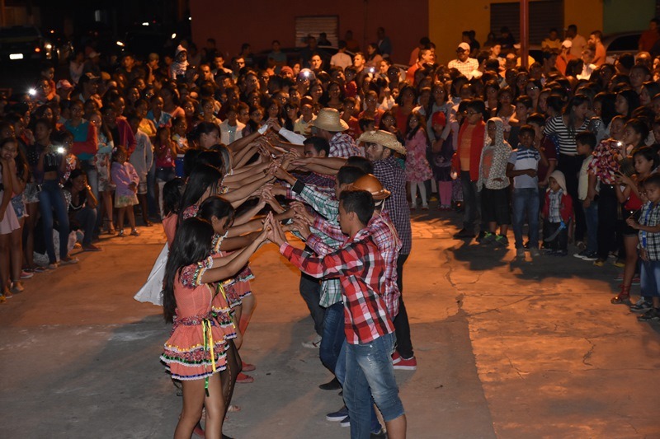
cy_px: 220
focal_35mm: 90
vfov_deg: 15.2
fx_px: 1650
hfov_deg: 22.6
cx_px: 330
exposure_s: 1/60
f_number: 5.6
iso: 1600
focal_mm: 60
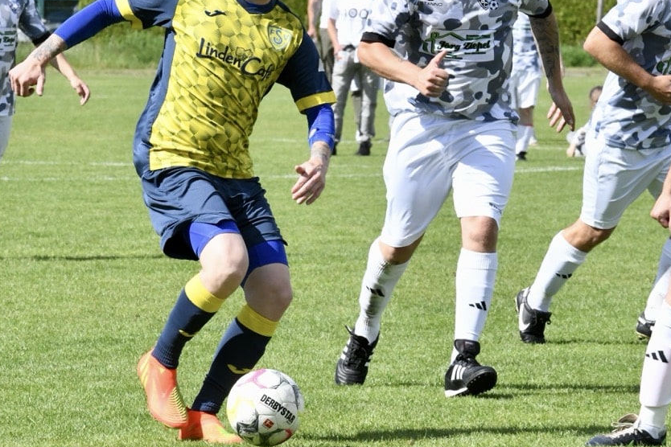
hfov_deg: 5.2
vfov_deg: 3.4
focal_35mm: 399
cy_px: 165
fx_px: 7436
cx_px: 405
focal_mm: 260
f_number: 20
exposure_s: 1/1600
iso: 5000
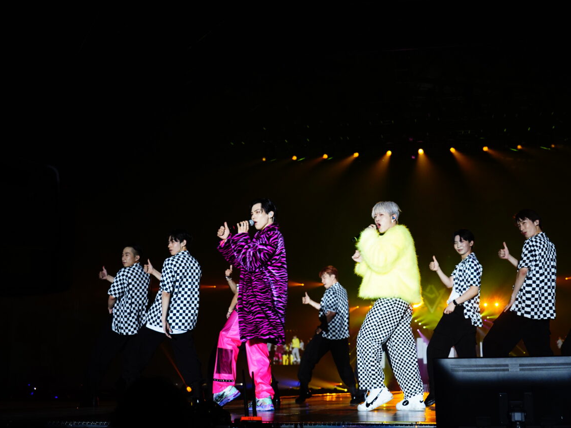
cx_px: 293
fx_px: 825
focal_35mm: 50
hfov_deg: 38.2
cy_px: 214
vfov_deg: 29.1
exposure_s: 1/2000
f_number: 5.6
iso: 3200
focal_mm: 46
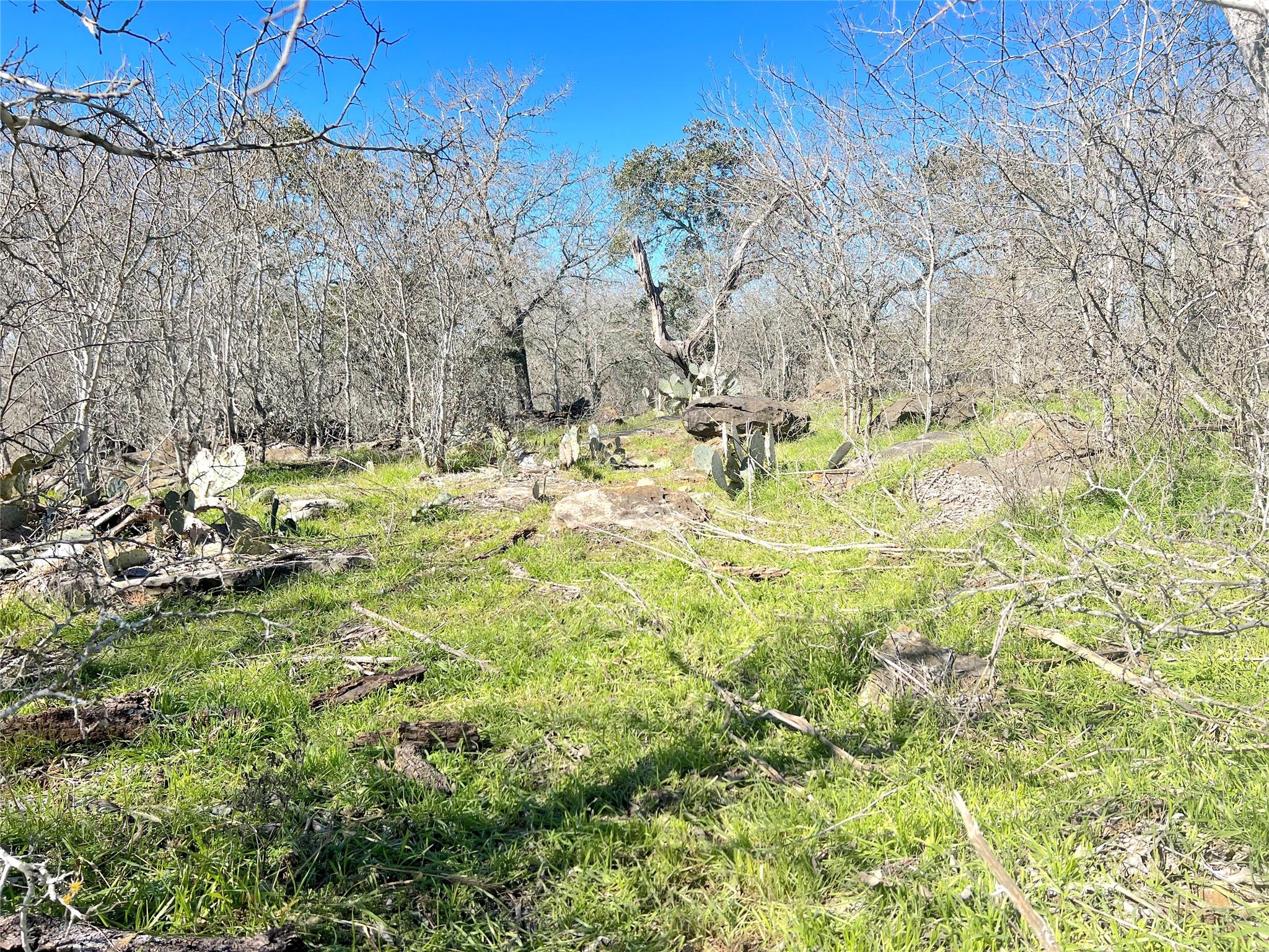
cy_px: 476
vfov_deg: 53.1
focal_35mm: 26
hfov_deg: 67.3
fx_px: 953
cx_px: 634
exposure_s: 1/2762
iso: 50
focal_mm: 5.7
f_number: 1.5
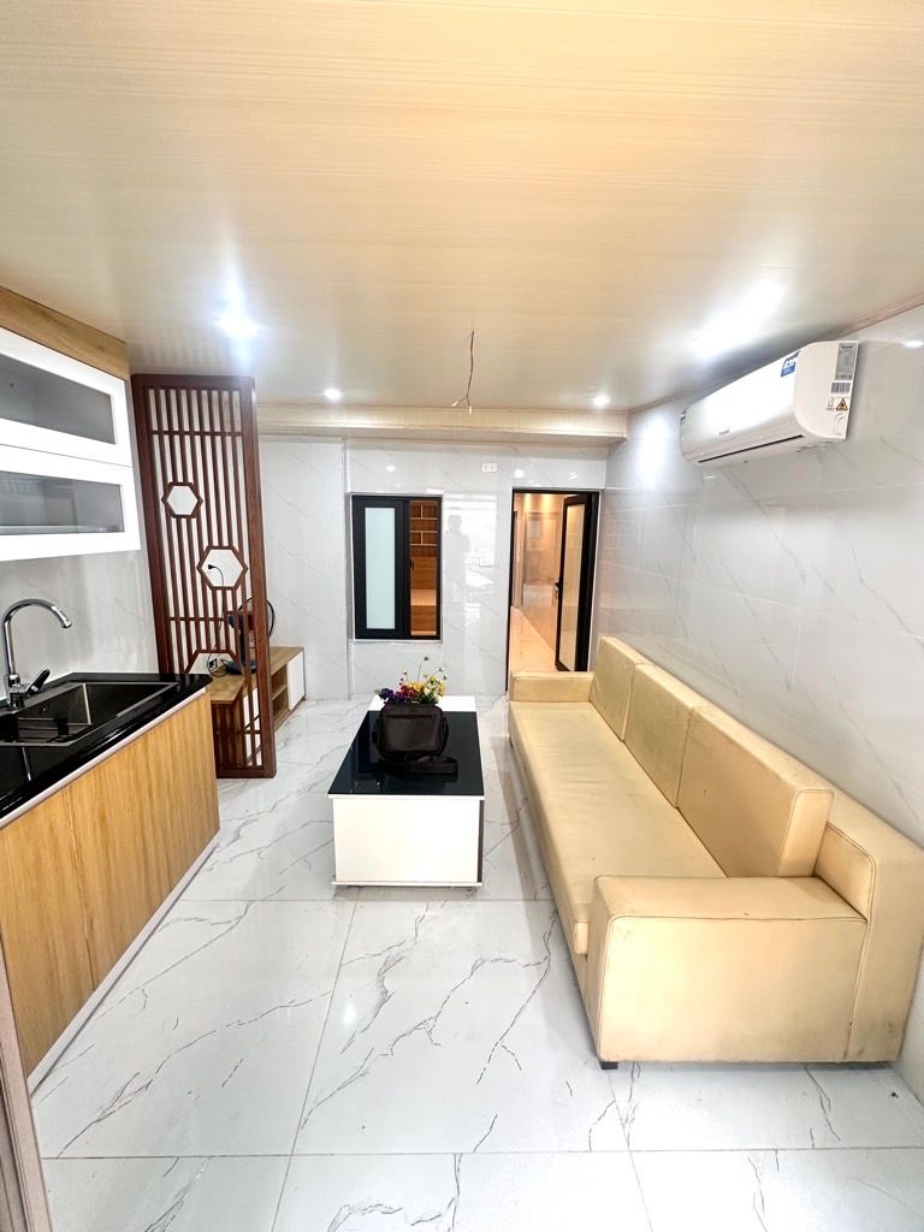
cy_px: 616
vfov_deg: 102.1
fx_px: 498
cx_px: 462
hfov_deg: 85.7
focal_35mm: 14
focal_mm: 2.22
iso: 160
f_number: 2.2
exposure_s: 1/99
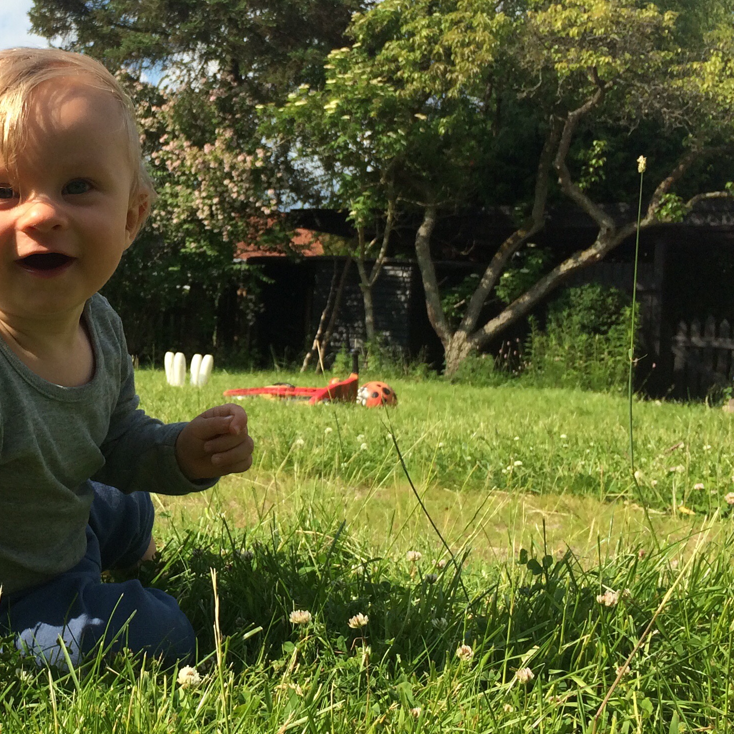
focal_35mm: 57
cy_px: 310
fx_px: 1367
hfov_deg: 28.7
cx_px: 50
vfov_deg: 30.0
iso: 32
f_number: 2.2
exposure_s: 1/1709
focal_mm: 4.15
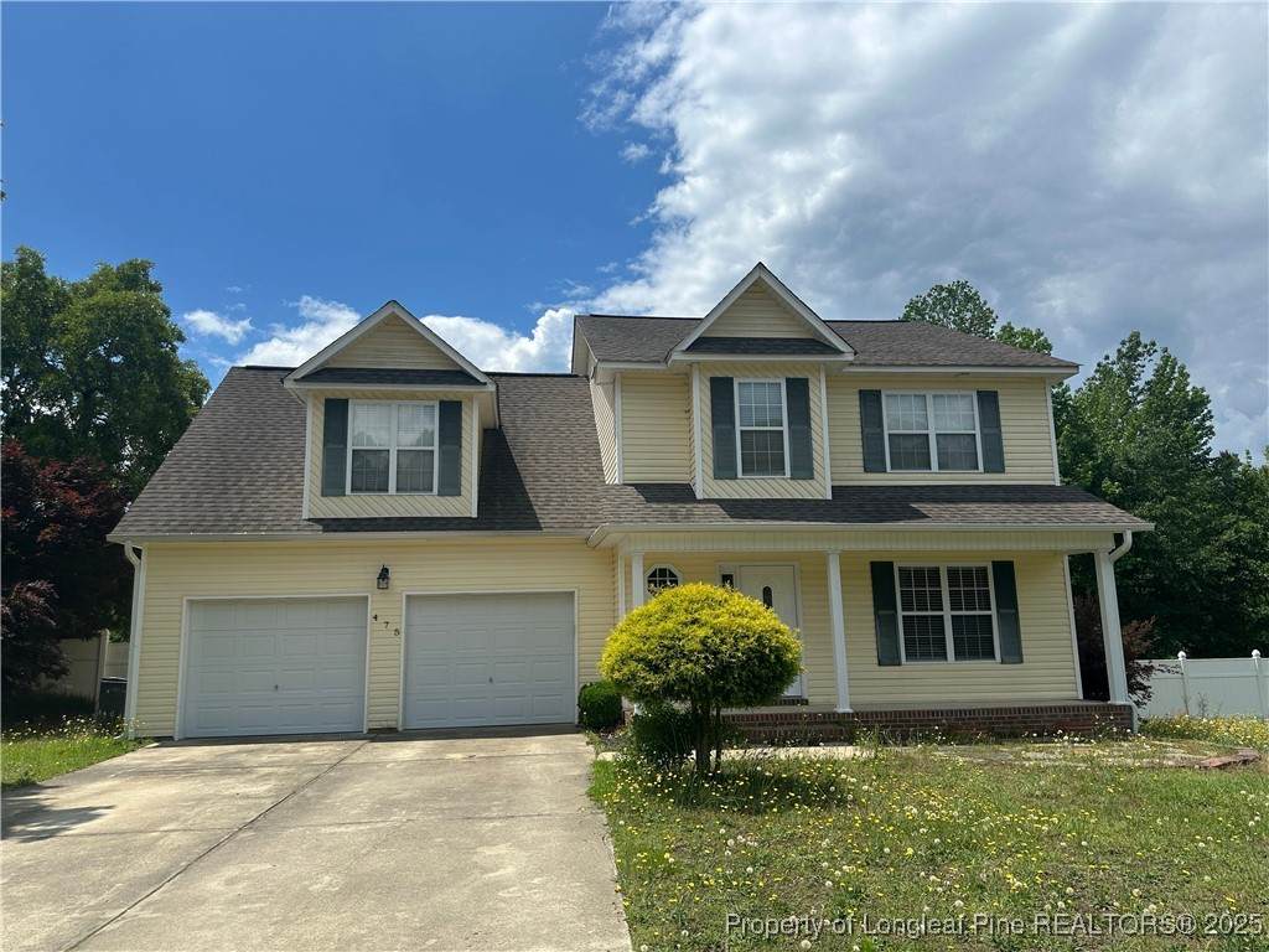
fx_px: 880
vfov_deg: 56.8
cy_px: 476
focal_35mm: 24
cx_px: 634
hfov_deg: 71.6
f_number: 1.78
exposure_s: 1/7576
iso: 80
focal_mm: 6.86
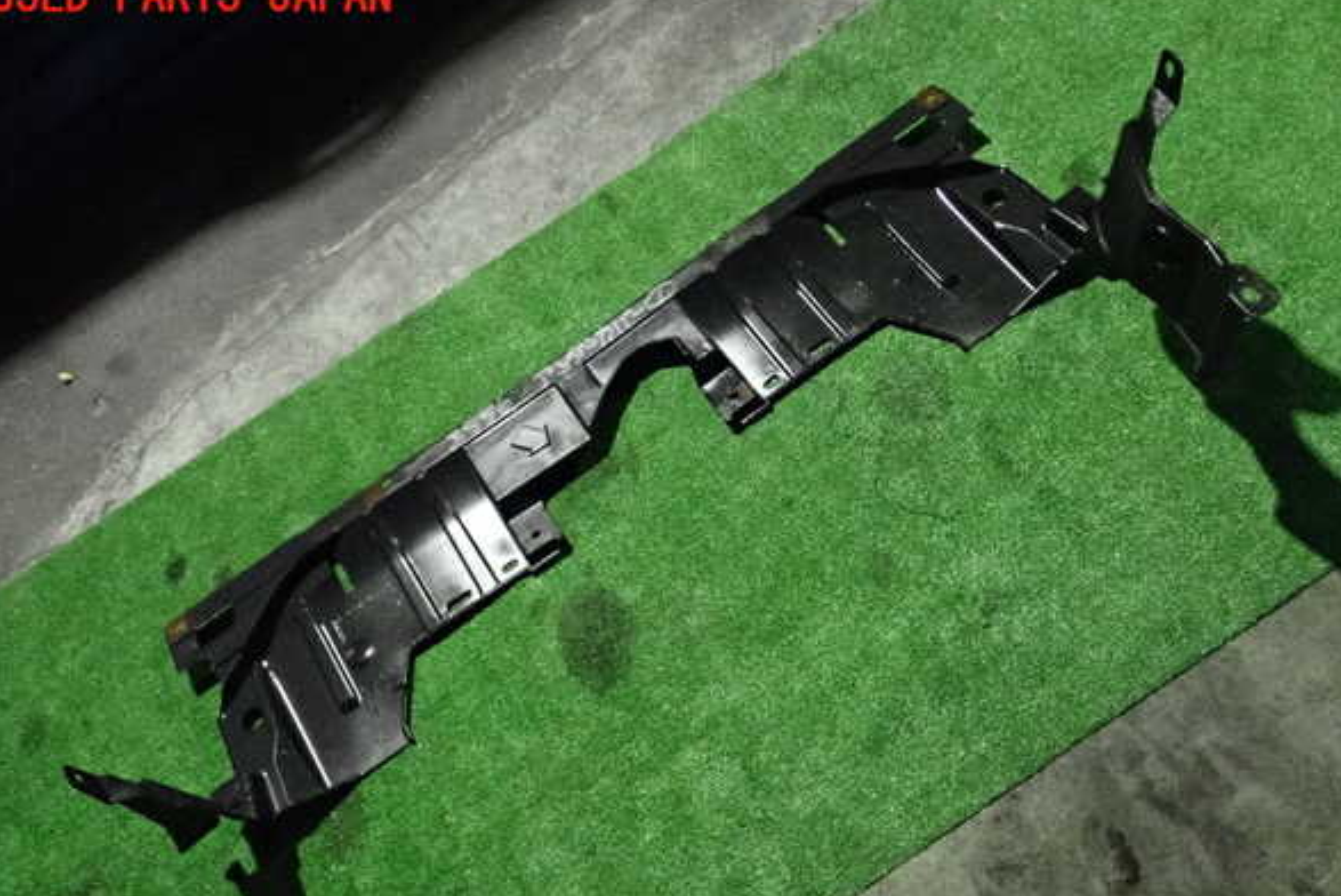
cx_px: 663
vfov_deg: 38.9
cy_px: 482
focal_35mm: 34
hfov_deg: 55.8
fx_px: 1267
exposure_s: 1/125
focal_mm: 5.79
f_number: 2.4
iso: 4000
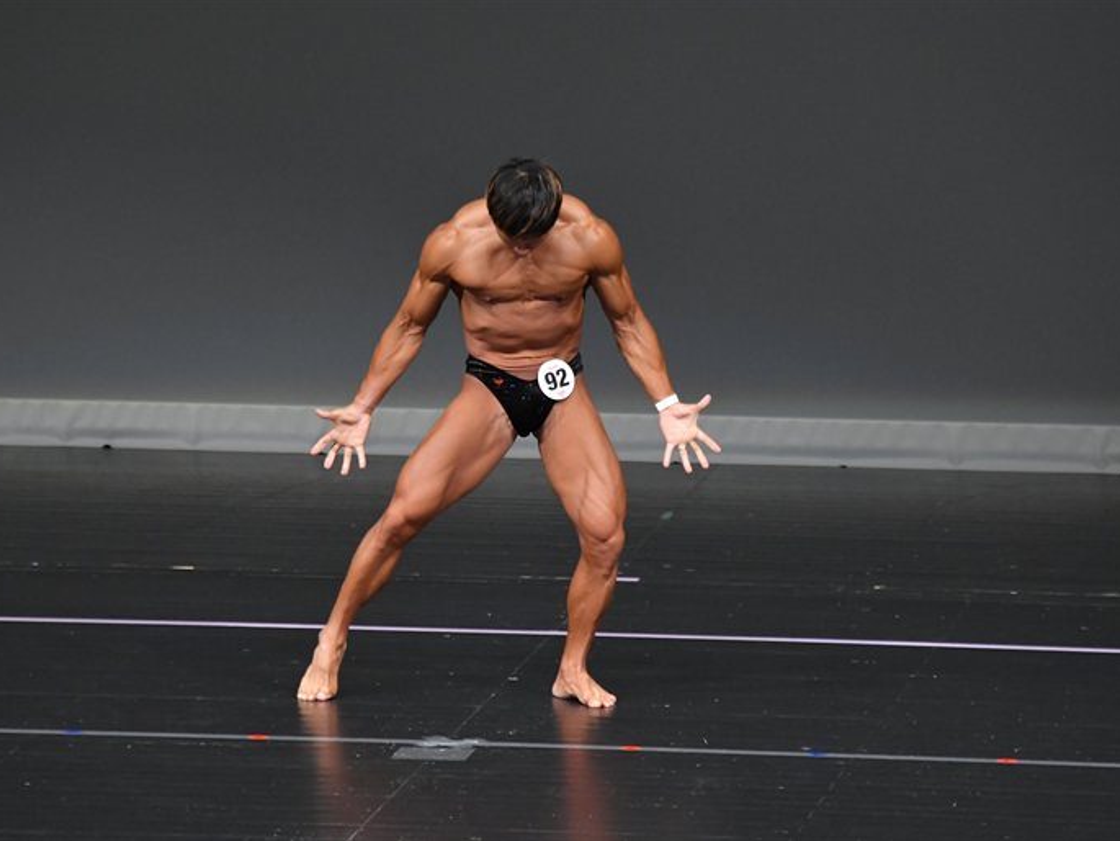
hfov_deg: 5.3
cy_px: 420
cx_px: 532
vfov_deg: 4.0
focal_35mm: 375
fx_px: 12135
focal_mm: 230
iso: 4000
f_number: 5.6
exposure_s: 1/400
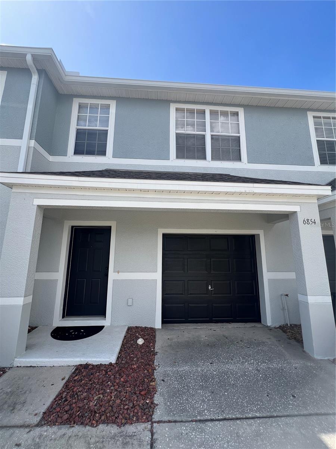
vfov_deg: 106.2
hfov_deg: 89.9
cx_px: 168
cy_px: 224
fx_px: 168
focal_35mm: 13
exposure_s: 1/943
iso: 32
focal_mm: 1.57
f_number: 1.8
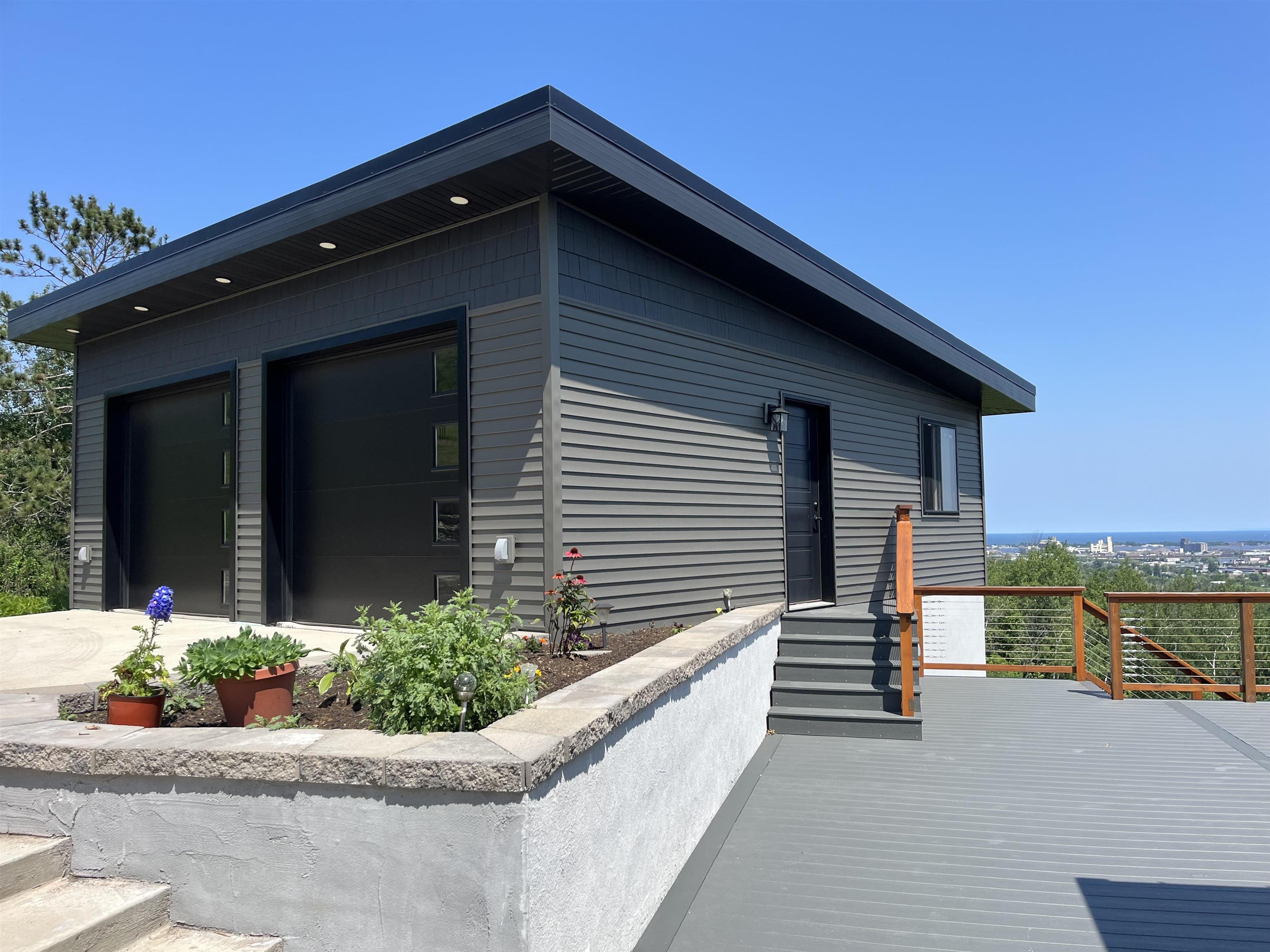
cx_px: 635
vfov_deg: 53.1
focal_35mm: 26
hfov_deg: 67.3
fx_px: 954
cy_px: 476
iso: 50
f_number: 1.6
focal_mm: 5.1
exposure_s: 1/2967
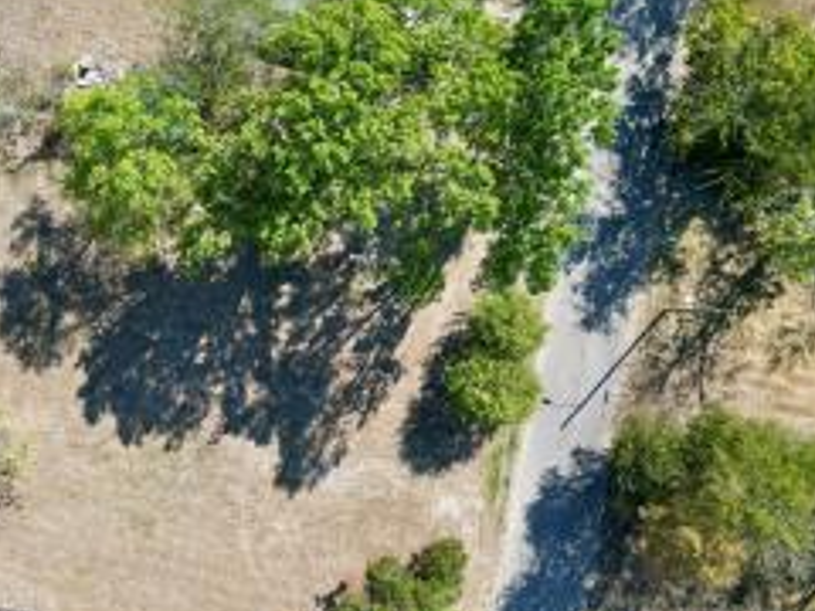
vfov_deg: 35.9
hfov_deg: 46.2
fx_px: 942
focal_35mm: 40
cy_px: 356
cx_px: 282
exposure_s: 1/1250
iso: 110
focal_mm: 6.72
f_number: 1.7
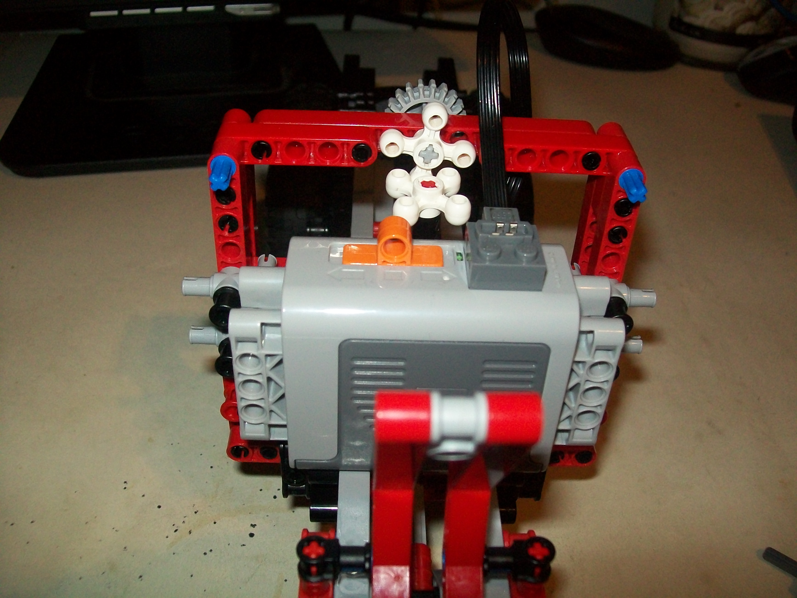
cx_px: 398
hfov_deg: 51.4
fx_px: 829
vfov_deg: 39.7
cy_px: 299
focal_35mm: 36
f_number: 2.7
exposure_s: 1/60
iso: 160
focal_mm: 6
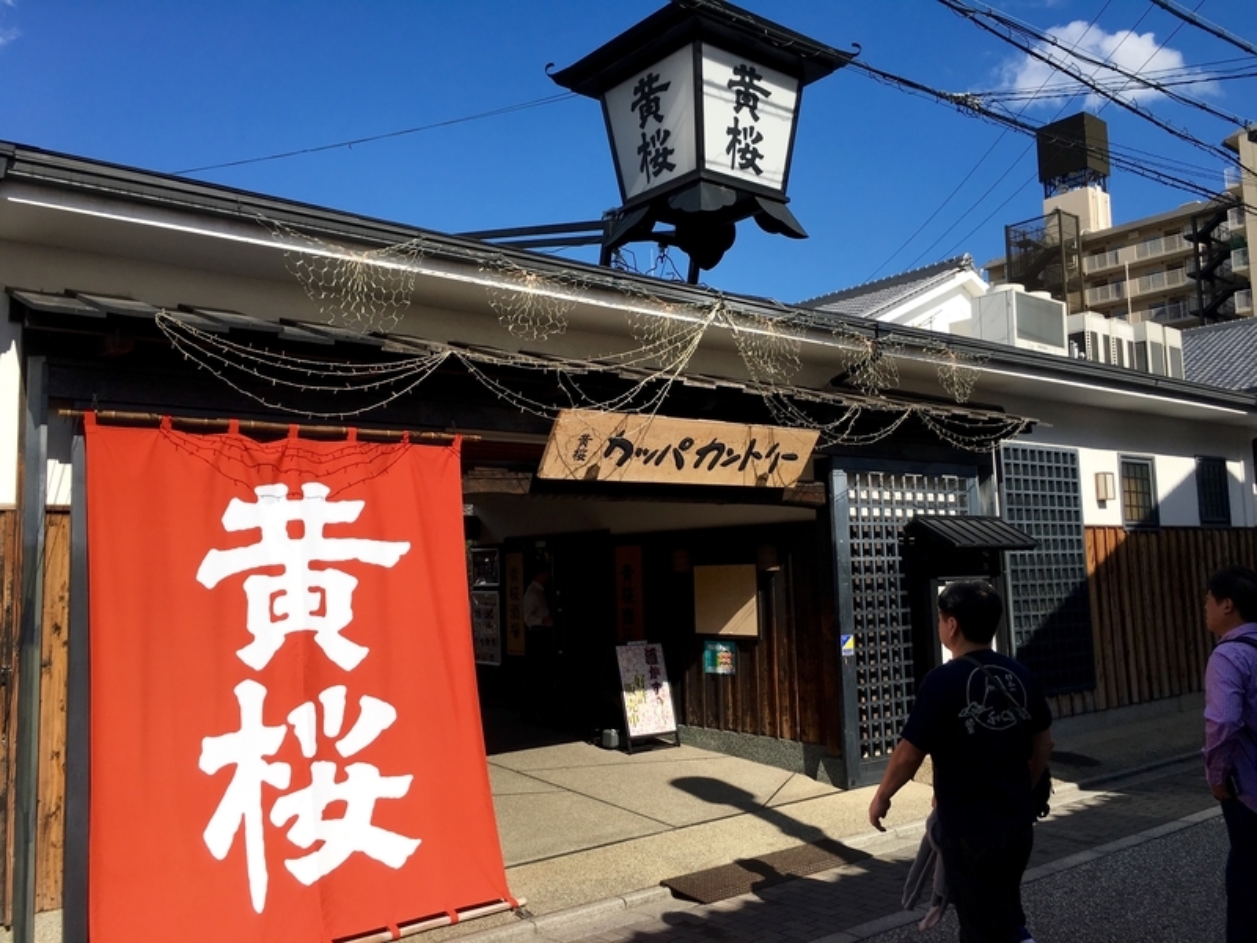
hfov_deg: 61.7
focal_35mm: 29
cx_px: 628
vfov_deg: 48.2
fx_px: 1053
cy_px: 472
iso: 25
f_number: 2.2
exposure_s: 1/1876
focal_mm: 4.15
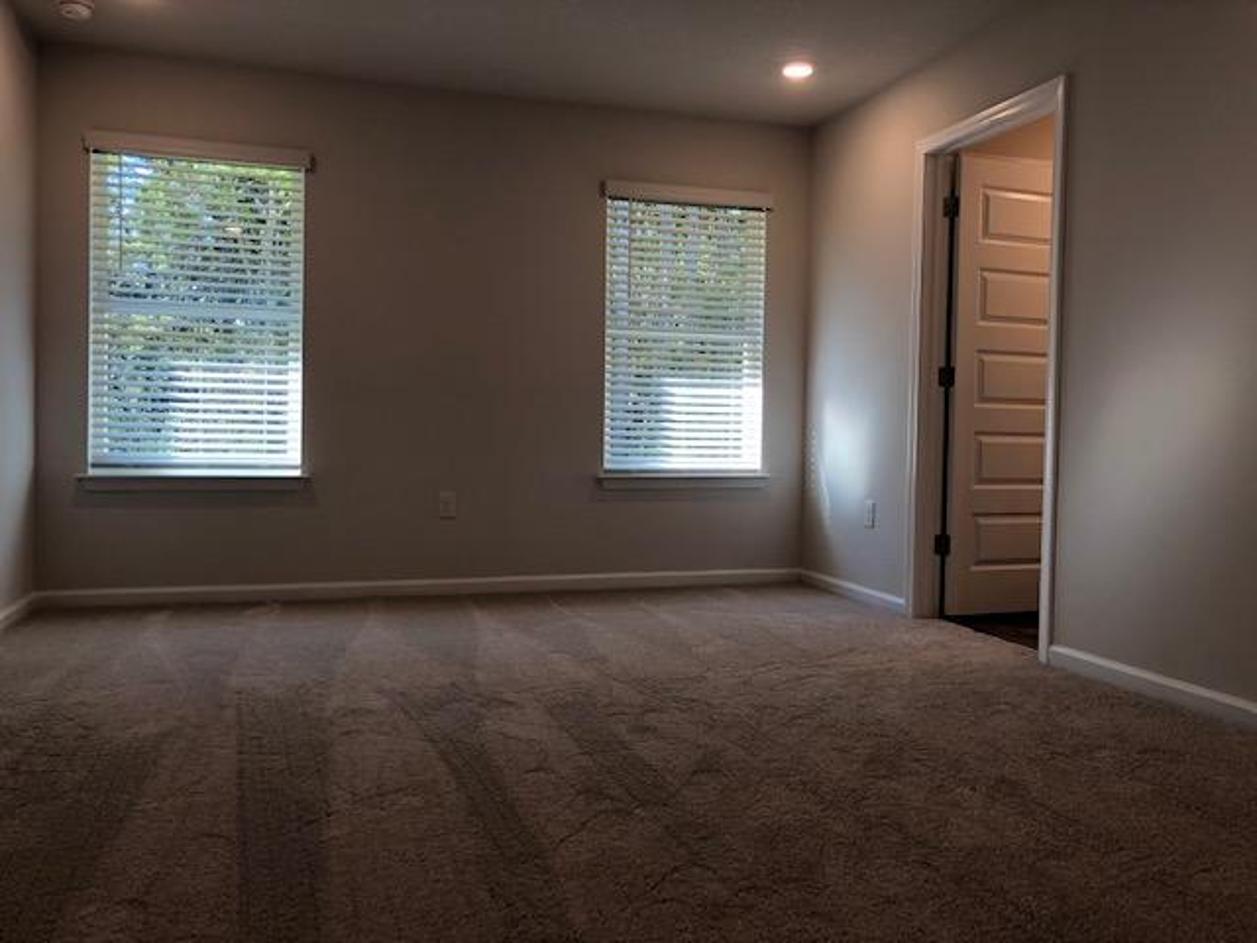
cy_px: 472
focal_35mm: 28
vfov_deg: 49.7
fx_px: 1017
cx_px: 628
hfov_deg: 63.4
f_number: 1.8
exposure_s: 1/120
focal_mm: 4
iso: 50
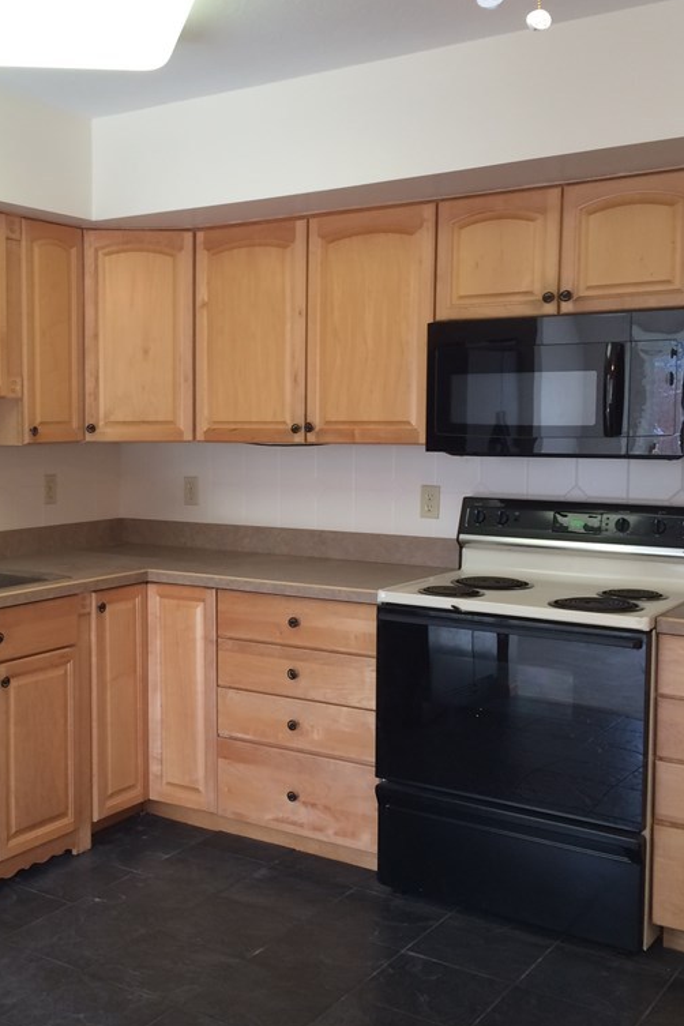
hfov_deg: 32.0
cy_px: 511
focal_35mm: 41
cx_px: 162
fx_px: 1168
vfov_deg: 47.4
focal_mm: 4.15
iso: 50
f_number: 2.2
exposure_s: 1/30
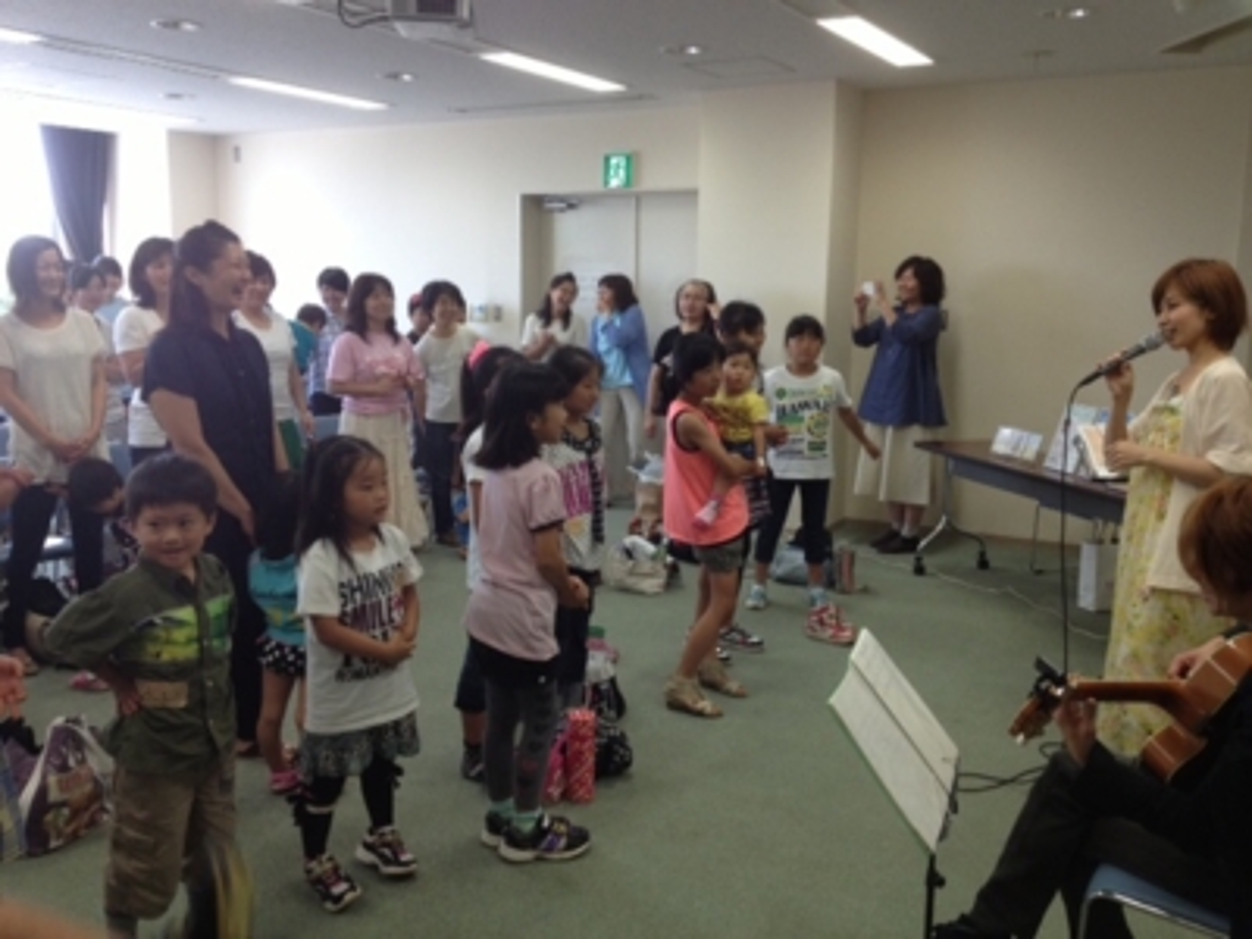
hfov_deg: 52.6
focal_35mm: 35
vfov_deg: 40.7
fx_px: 1266
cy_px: 470
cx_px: 626
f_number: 2.4
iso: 100
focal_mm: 4.28
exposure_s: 1/120
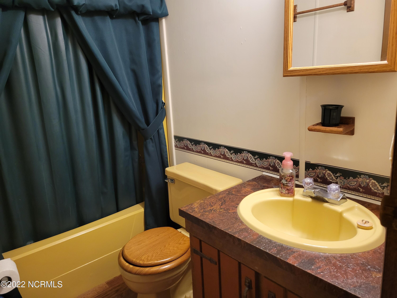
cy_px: 149
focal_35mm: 26
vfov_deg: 53.1
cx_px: 198
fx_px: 298
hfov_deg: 67.3
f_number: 1.8
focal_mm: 5.4
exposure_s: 1/40
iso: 500
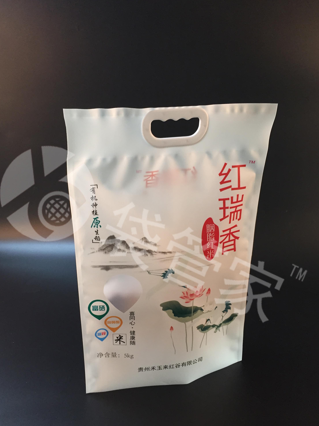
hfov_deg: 44.2
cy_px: 234
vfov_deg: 56.7
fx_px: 393
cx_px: 154
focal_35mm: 32
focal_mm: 4.15
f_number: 2.2
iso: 125
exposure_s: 1/30
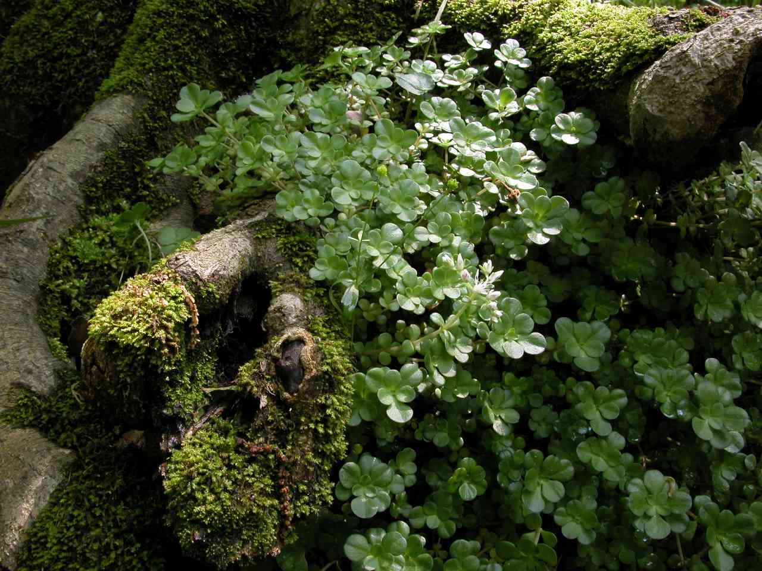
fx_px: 770
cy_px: 286
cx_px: 381
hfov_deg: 52.6
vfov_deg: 40.7
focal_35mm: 35
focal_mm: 8.9
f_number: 6.3
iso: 100
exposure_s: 1/14.1
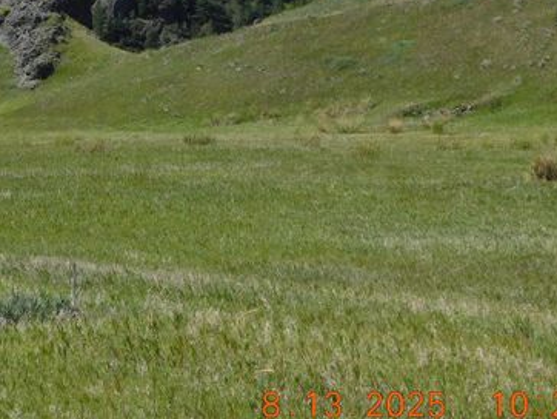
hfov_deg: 18.4
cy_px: 108
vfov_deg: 13.9
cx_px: 154
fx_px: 1707
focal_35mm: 106
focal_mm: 10.4
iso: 125
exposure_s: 1/1000
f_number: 4
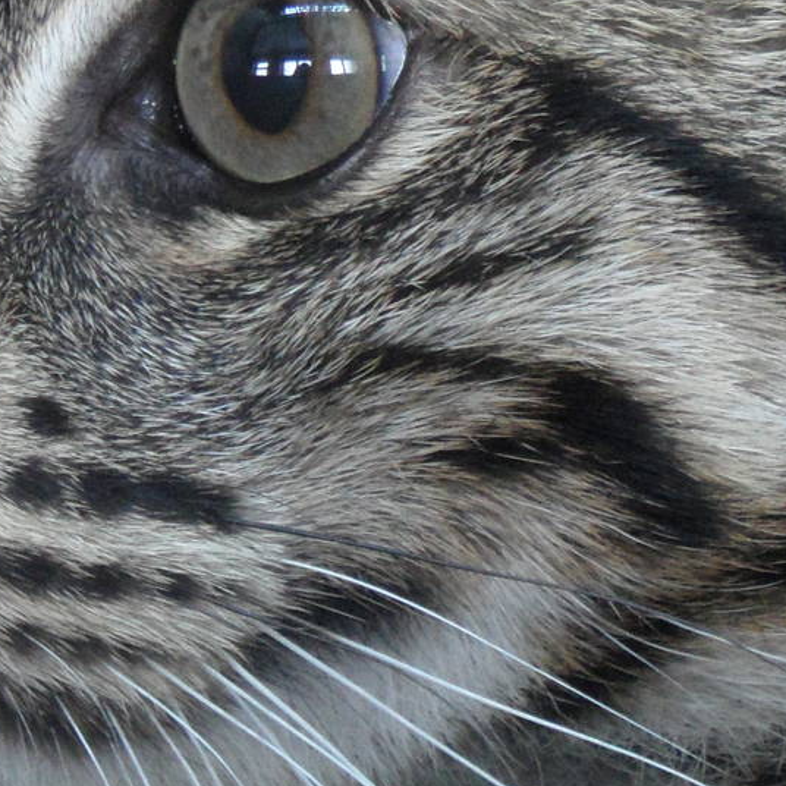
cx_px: 518
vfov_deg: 3.7
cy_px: 18
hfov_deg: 3.7
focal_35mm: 475
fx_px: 12202
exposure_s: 1/8
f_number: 4.4
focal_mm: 29.7
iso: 400
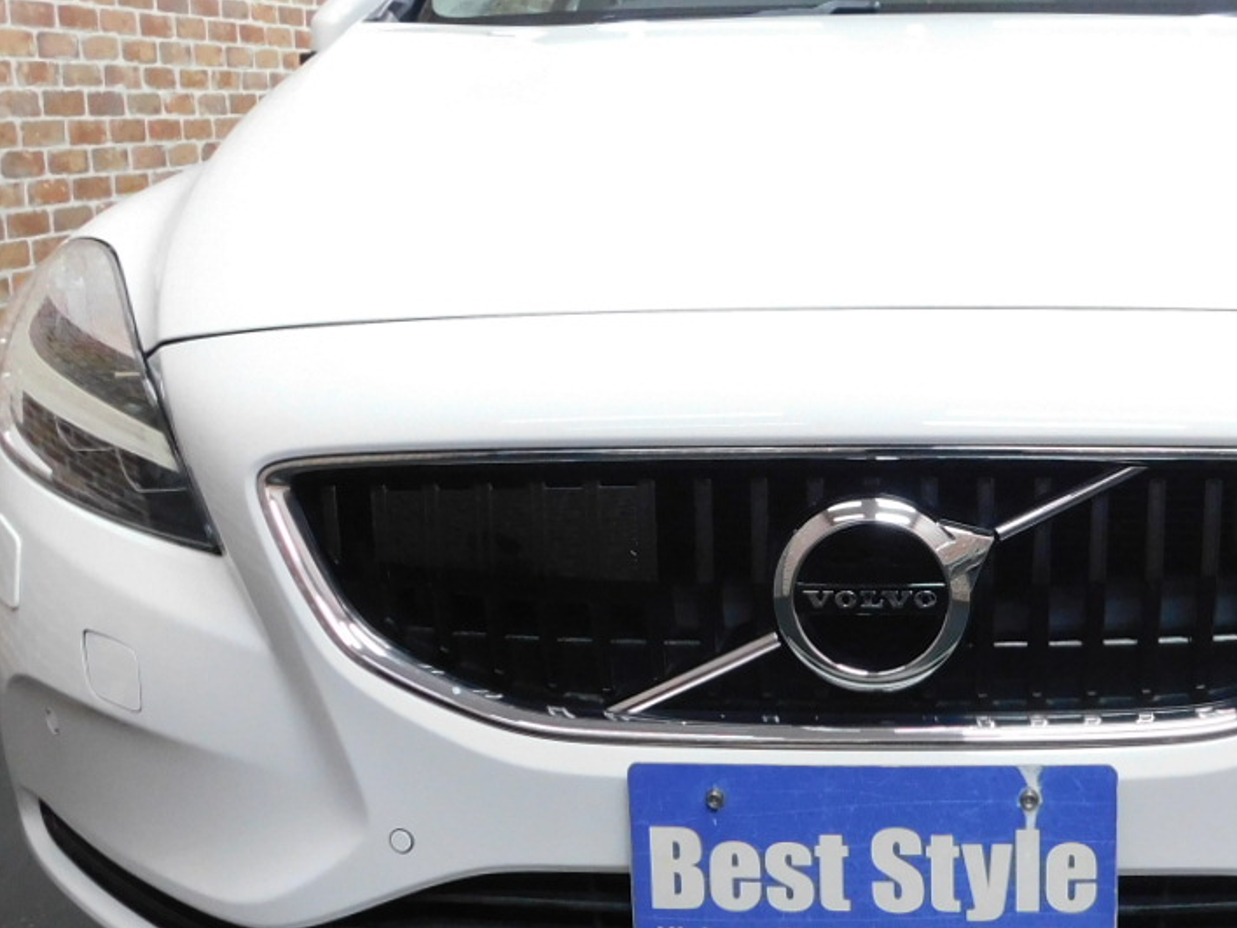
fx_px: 1858
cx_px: 921
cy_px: 495
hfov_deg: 36.0
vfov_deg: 28.0
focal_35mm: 52
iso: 280
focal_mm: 4
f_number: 3
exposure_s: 1/30
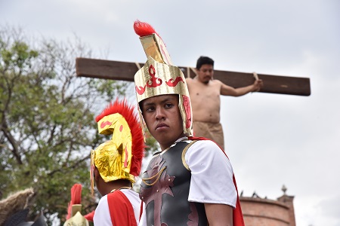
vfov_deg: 14.4
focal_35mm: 95
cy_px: 113
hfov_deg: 21.5
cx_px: 170
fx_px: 897
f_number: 8
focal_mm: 95
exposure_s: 1/800
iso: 1000
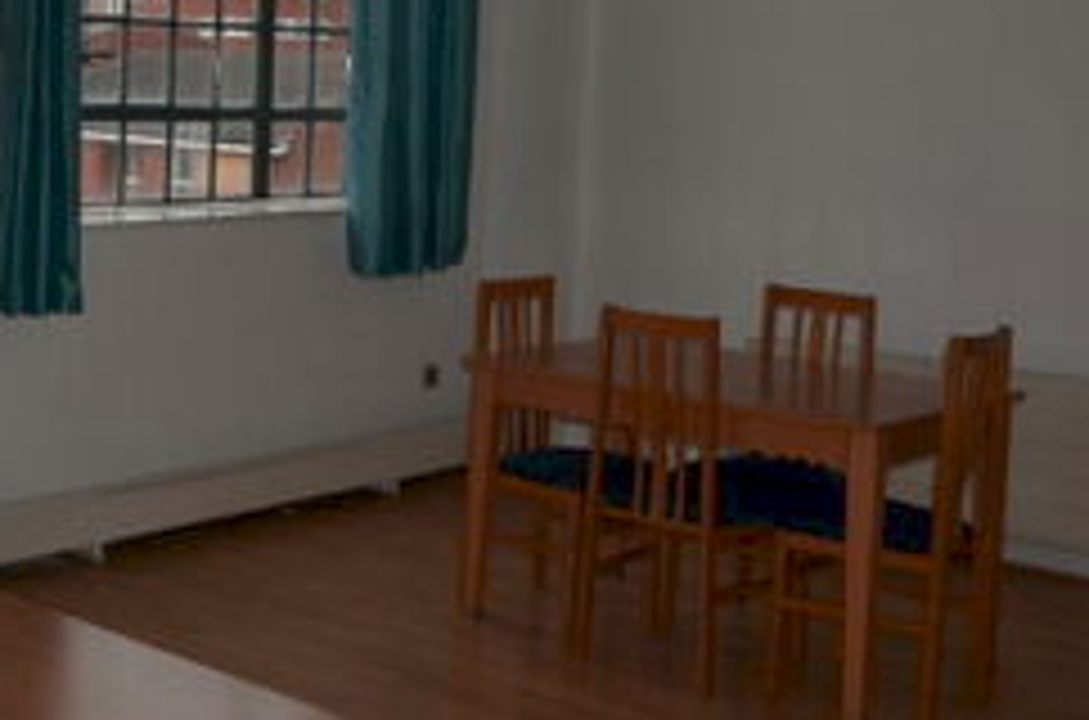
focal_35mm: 56
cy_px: 227
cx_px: 9
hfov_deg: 32.7
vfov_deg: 23.7
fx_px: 1703
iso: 200
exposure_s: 1/125
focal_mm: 13
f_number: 5.6
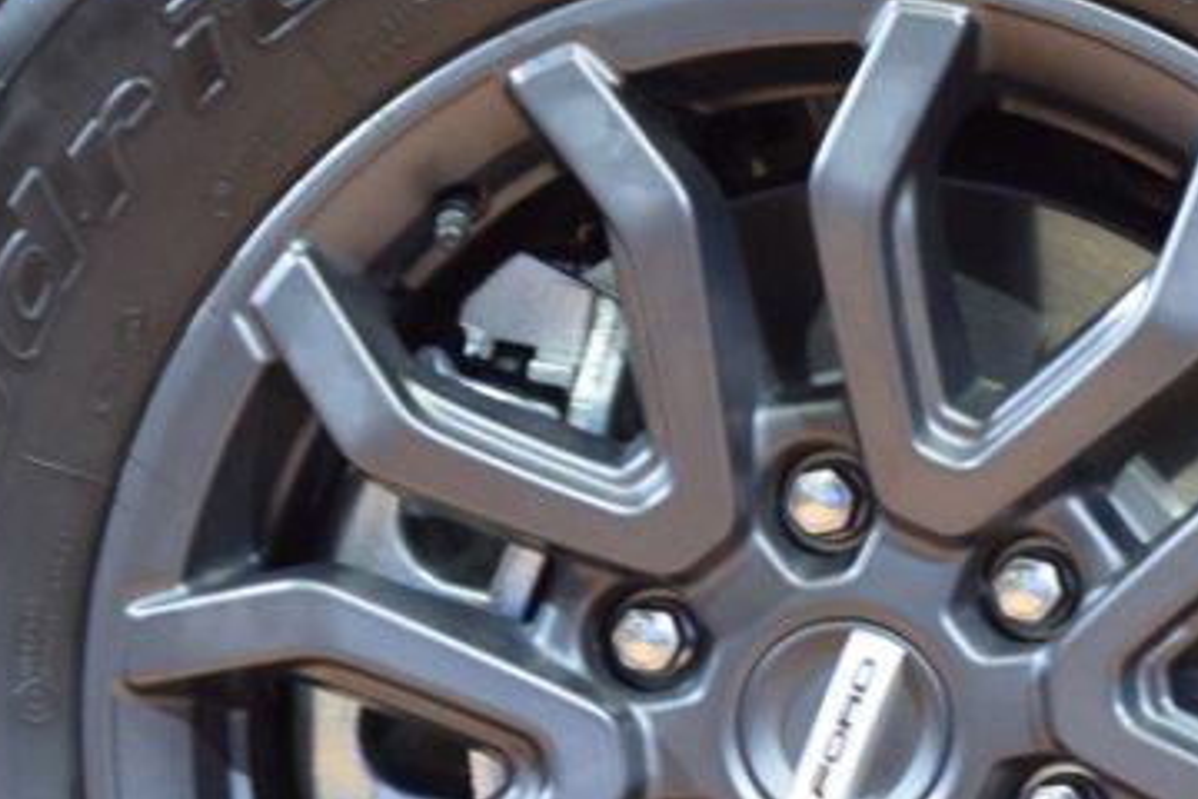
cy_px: 571
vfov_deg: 3.7
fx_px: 12412
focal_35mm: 373
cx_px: 859
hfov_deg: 5.5
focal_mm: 70
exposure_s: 1/30
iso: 800
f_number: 5.3
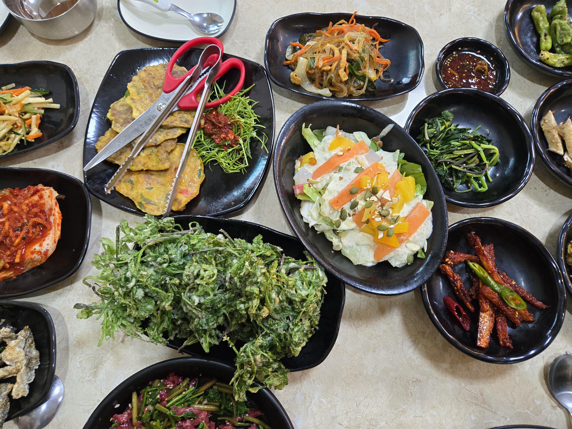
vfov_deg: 58.9
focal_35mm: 23
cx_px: 286
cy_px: 214
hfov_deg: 73.9
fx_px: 380
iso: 250
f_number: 1.8
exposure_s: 1/120
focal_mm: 5.4
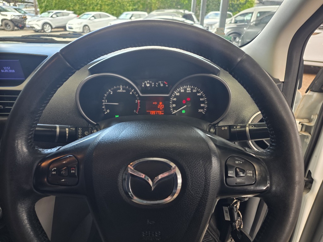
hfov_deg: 73.9
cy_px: 121
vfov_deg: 58.9
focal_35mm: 23
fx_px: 215
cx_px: 162
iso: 200
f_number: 1.7
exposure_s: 1/100
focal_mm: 6.25
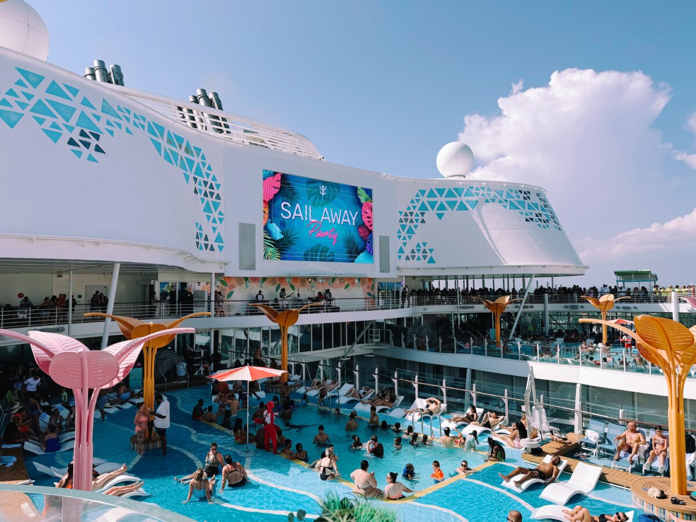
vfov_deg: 56.8
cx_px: 348
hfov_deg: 71.6
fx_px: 483
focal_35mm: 24
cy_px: 261
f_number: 1.78
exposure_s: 1/6711
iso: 80
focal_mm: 6.76
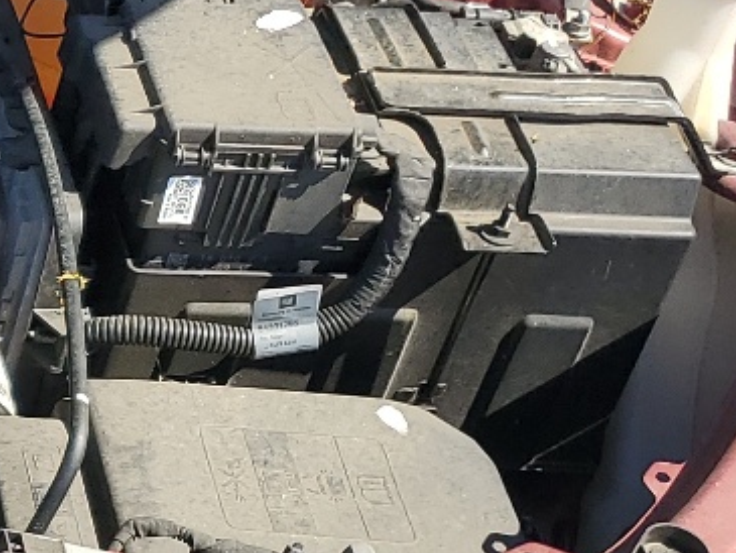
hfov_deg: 14.8
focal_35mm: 114
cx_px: -639
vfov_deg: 12.9
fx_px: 2425
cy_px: 480
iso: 50
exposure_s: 1/1667
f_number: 1.5
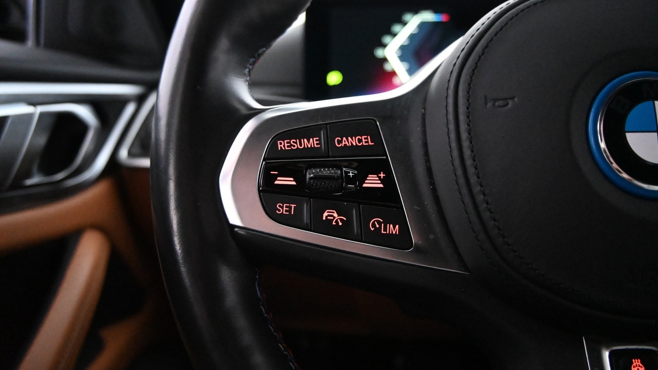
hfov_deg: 26.9
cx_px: 330
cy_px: 174
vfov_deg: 15.3
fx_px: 1378
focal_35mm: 79
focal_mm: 50
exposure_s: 1/80
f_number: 6.3
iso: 10000
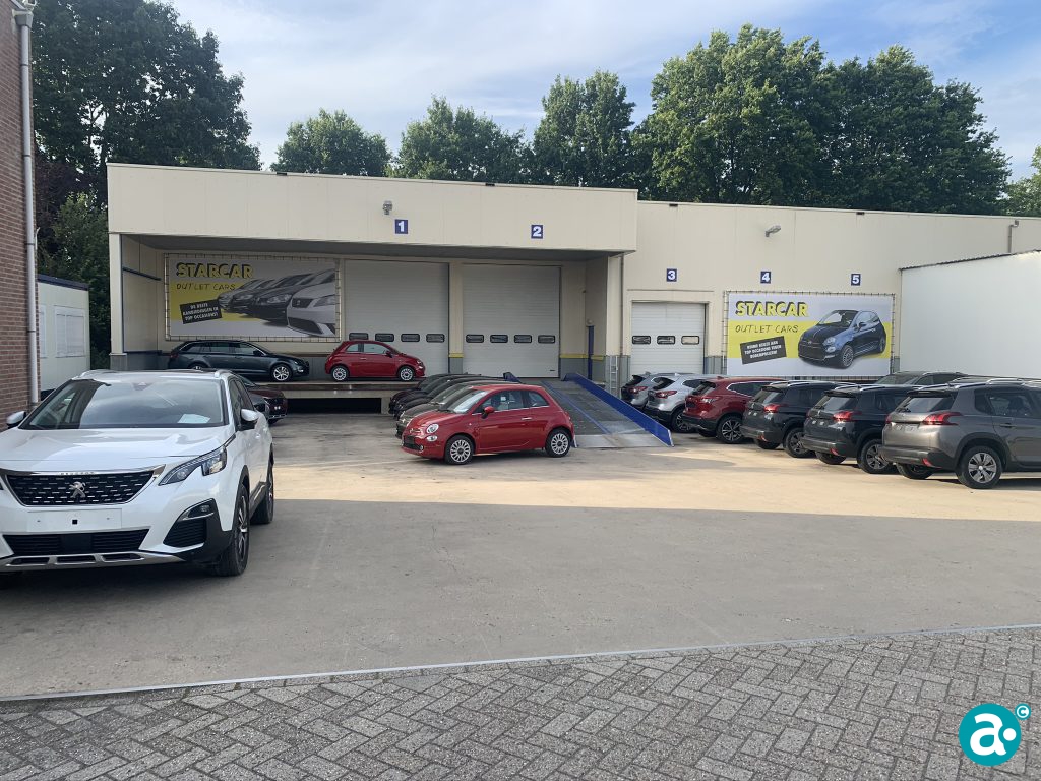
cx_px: 520
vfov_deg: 53.1
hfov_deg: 67.3
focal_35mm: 26
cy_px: 390
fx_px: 782
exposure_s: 1/835
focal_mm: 4.25
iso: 25
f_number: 1.8
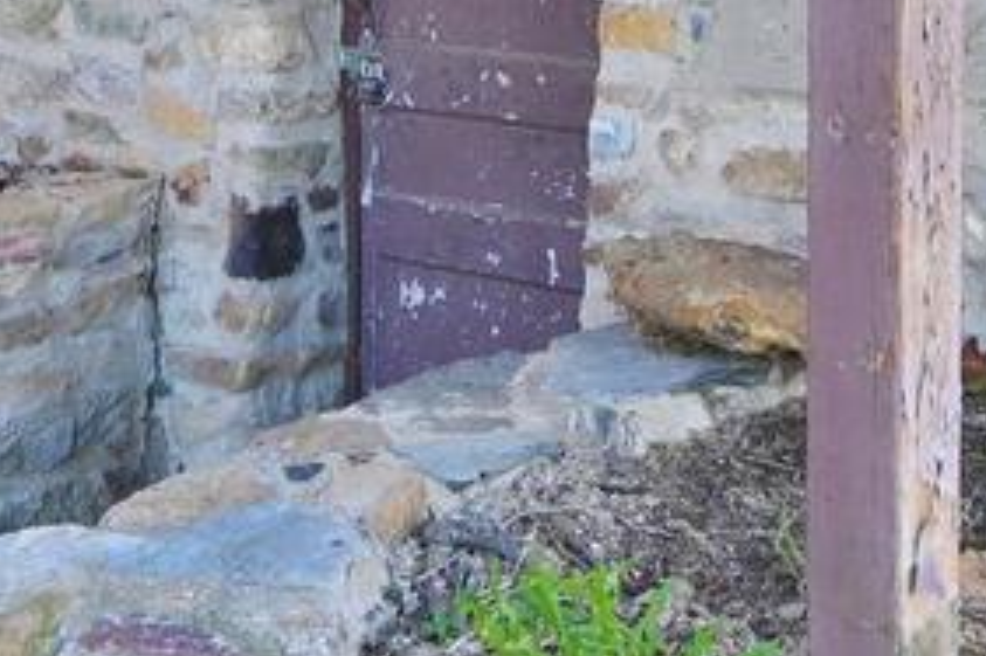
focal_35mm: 87
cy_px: -175
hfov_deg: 23.2
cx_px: 726
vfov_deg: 15.0
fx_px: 2381
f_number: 7.1
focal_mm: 17
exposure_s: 1/160
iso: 250
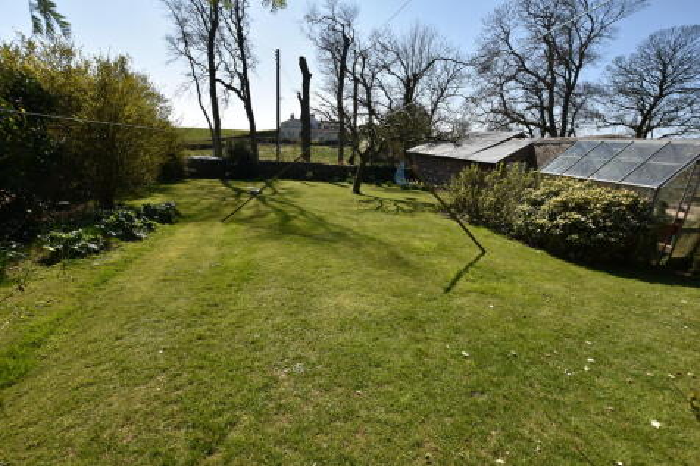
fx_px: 292
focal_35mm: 15
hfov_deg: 100.4
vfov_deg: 77.3
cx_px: 350
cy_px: 233
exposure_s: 1/250
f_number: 8
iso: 100
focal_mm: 10
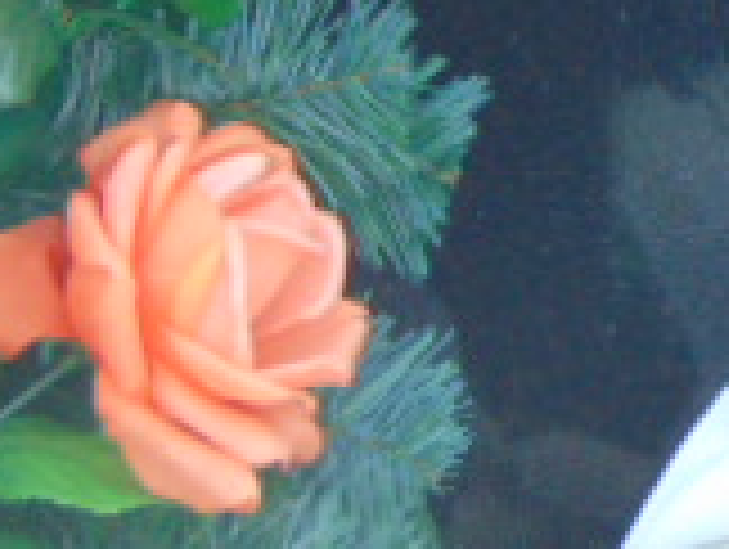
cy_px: -297
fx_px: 8985
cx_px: 1161
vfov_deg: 3.5
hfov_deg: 4.6
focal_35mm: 426
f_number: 3.9
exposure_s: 1/160
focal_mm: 19.4
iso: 250
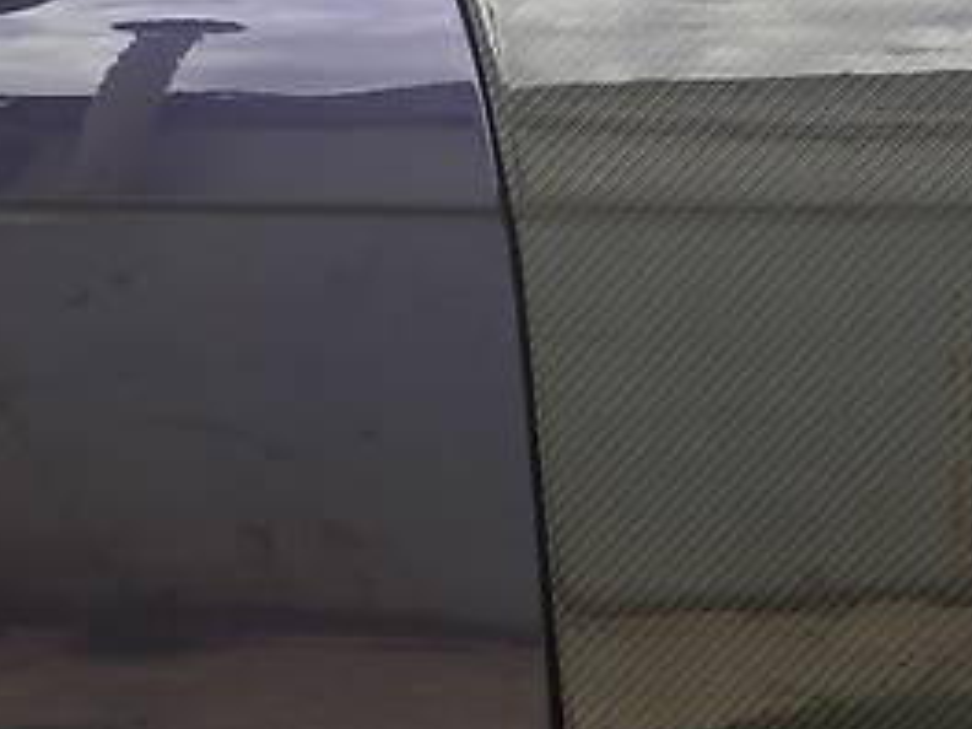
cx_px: 854
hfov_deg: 21.8
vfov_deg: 16.6
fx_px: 2471
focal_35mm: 88
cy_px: 622
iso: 25
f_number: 2.2
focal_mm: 4.2
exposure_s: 1/242
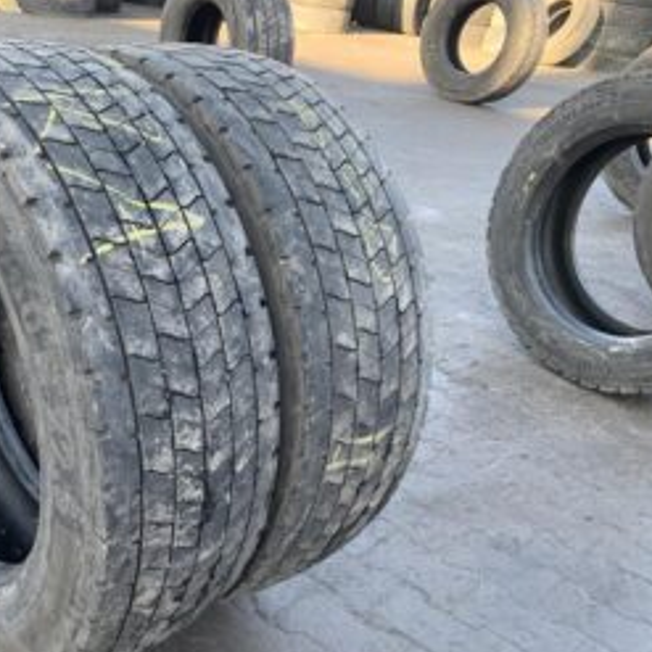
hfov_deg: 40.5
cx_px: 150
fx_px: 852
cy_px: 403
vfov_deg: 41.6
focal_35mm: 40
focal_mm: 4.25
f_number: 1.8
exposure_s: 1/121
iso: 40
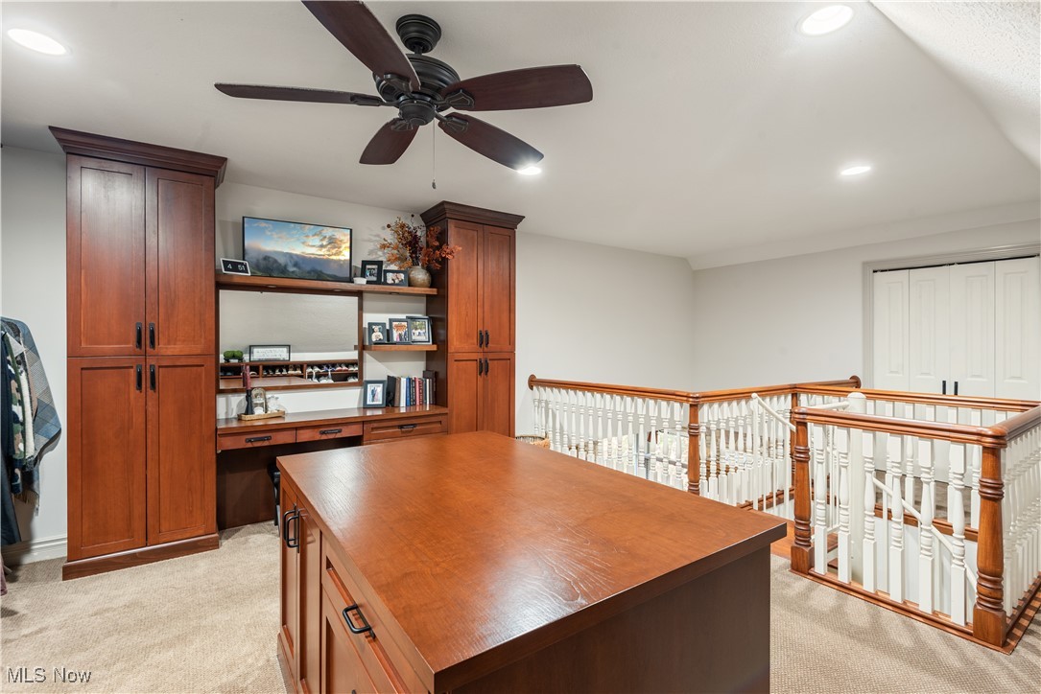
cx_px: 520
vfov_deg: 73.8
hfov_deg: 96.7
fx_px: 463
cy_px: 347
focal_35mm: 16
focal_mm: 16
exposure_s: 1.6
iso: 400
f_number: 8
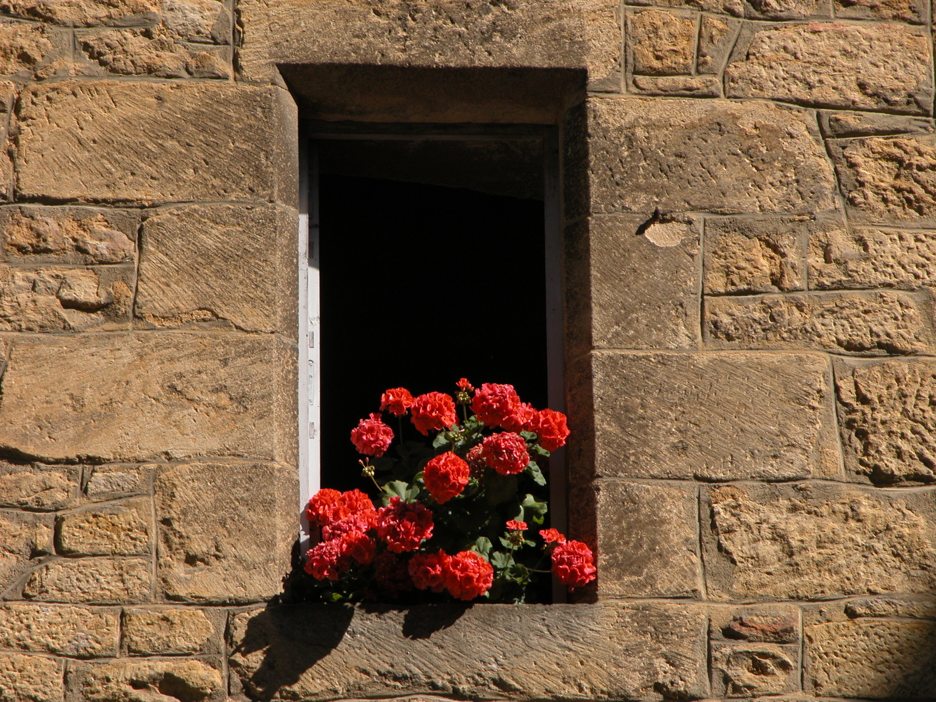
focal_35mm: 276
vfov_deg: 5.4
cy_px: 351
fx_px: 7463
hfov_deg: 7.2
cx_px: 468
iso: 100
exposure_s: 1/387
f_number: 6.6
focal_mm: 71.2
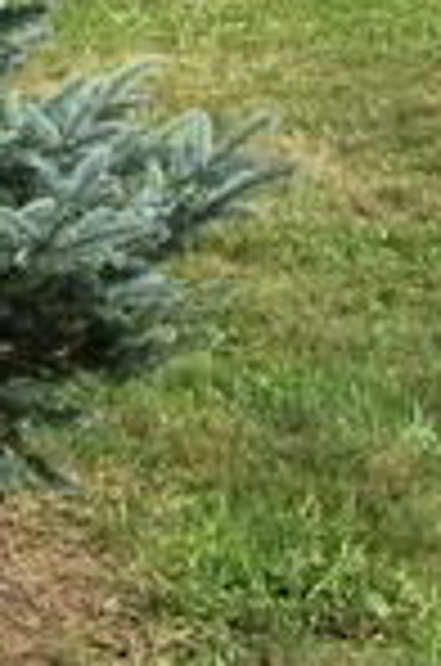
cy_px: -378
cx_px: -484
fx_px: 2640
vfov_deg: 13.4
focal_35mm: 143
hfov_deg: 8.9
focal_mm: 4.15
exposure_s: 1/1721
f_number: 2.2
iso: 32
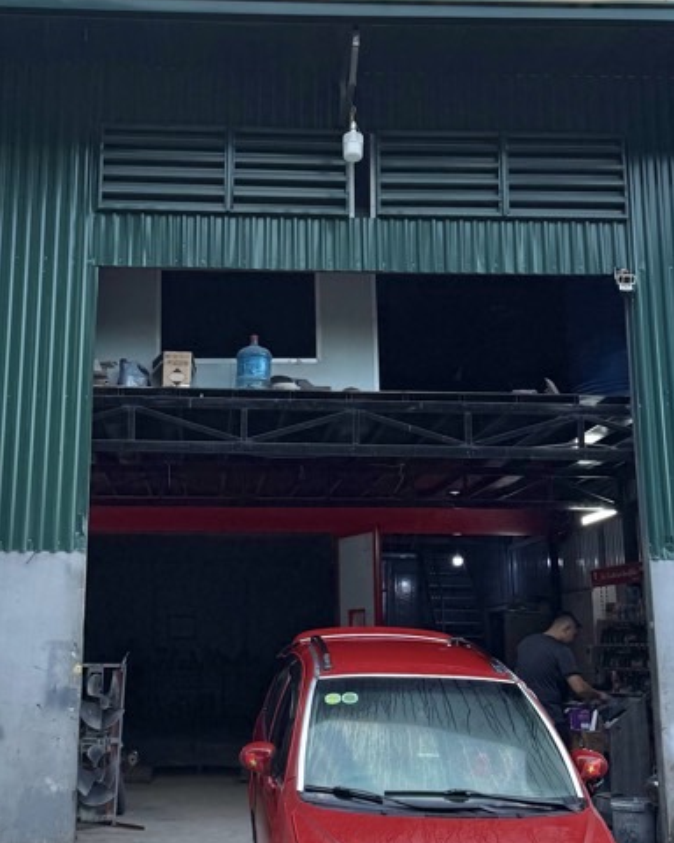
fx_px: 1247
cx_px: 246
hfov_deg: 30.1
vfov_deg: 37.2
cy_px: 353
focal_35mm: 50
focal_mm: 6.76
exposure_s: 1/858
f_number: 1.78
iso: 80
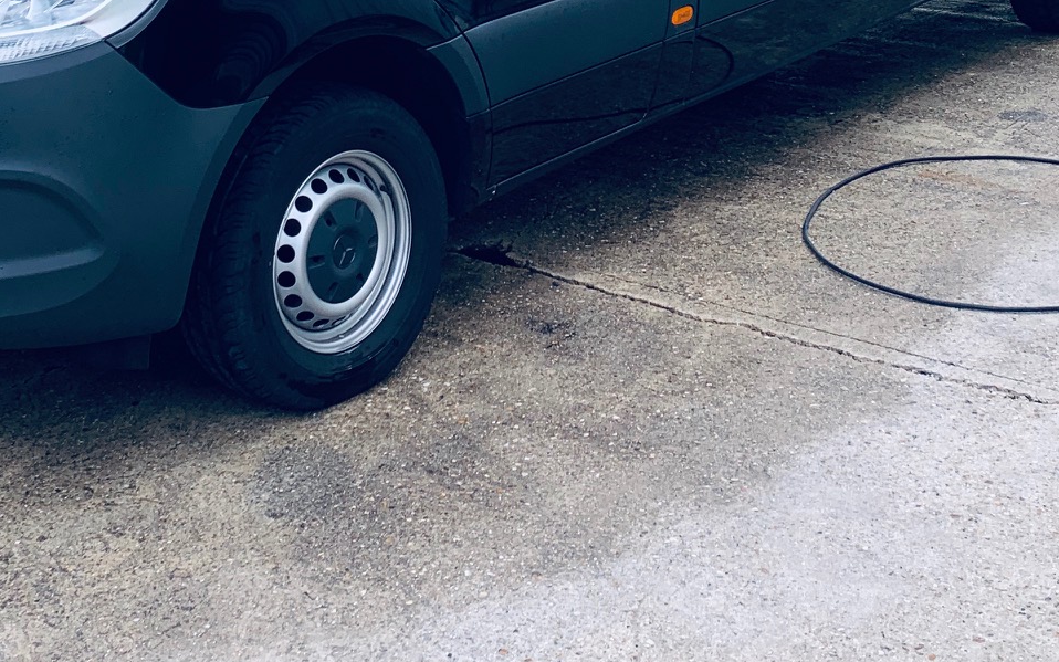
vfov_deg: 20.6
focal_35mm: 58
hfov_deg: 34.9
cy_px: -177
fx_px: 1674
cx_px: 391
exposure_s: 1/273
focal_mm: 4.25
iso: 25
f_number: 1.8
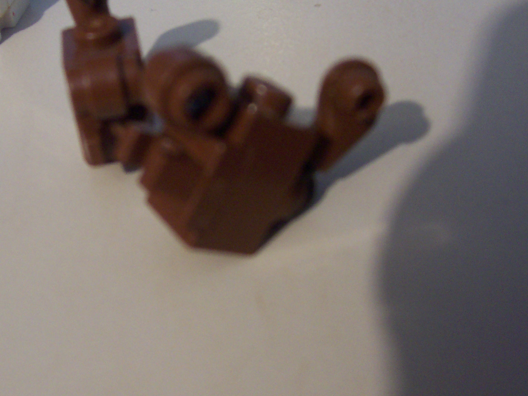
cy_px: 156
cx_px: 179
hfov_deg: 38.5
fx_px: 748
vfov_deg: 29.6
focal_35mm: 49
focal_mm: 5.6
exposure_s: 1/8
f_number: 2.8
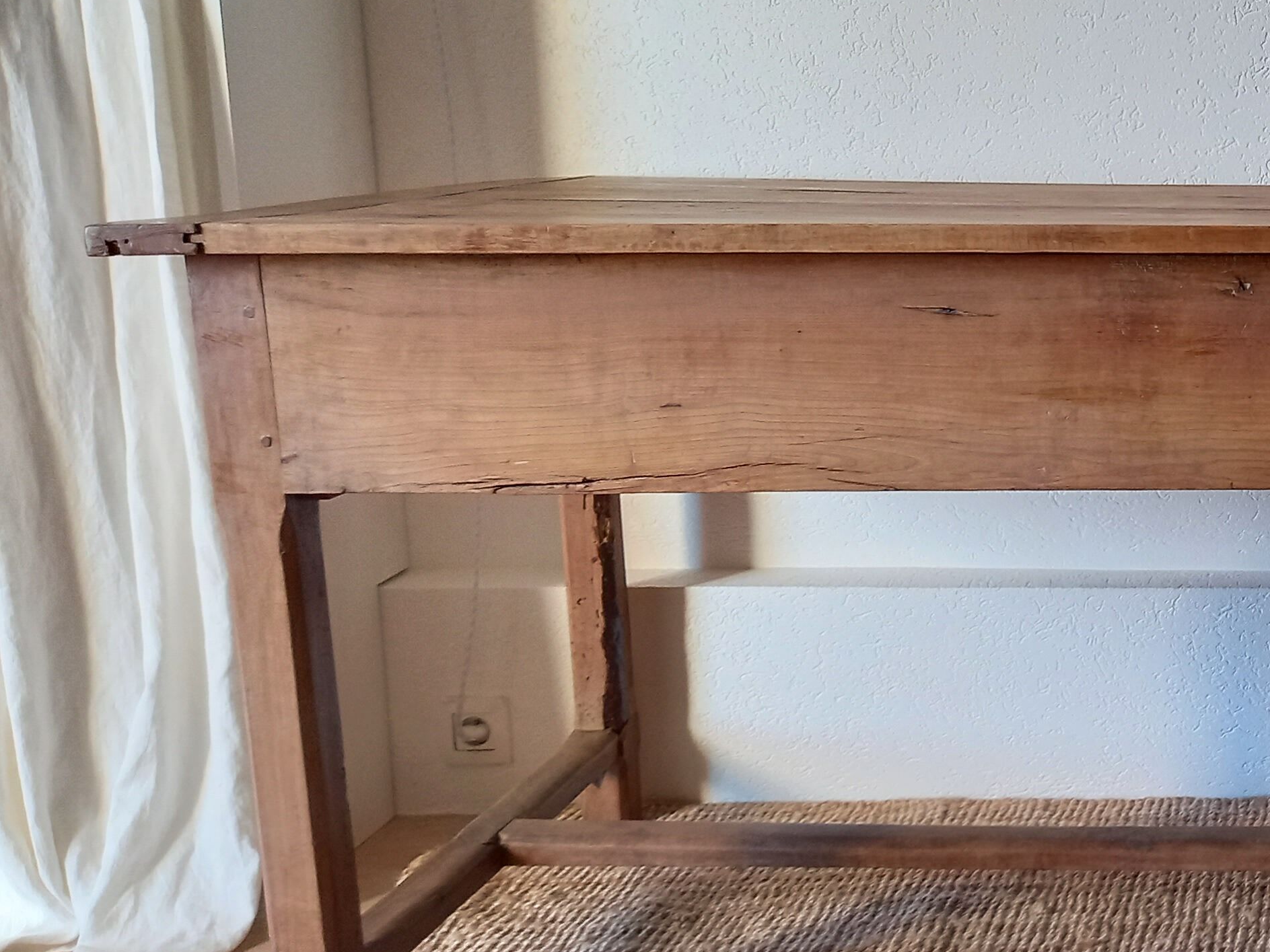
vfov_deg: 27.5
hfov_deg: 32.5
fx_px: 1944
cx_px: 1345
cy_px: 452
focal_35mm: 53
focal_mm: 4.6
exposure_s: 1/50
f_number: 2
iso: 160
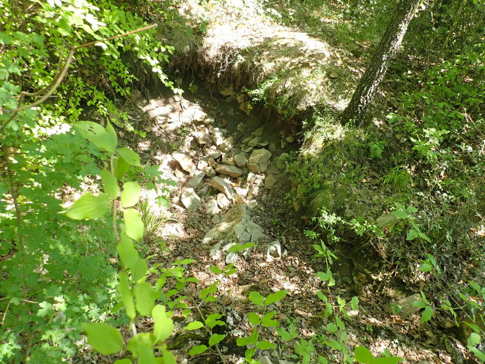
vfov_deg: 54.9
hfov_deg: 69.4
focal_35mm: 25
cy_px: 182
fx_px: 350
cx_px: 242
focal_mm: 4.5
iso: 250
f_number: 2.8
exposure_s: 1/250
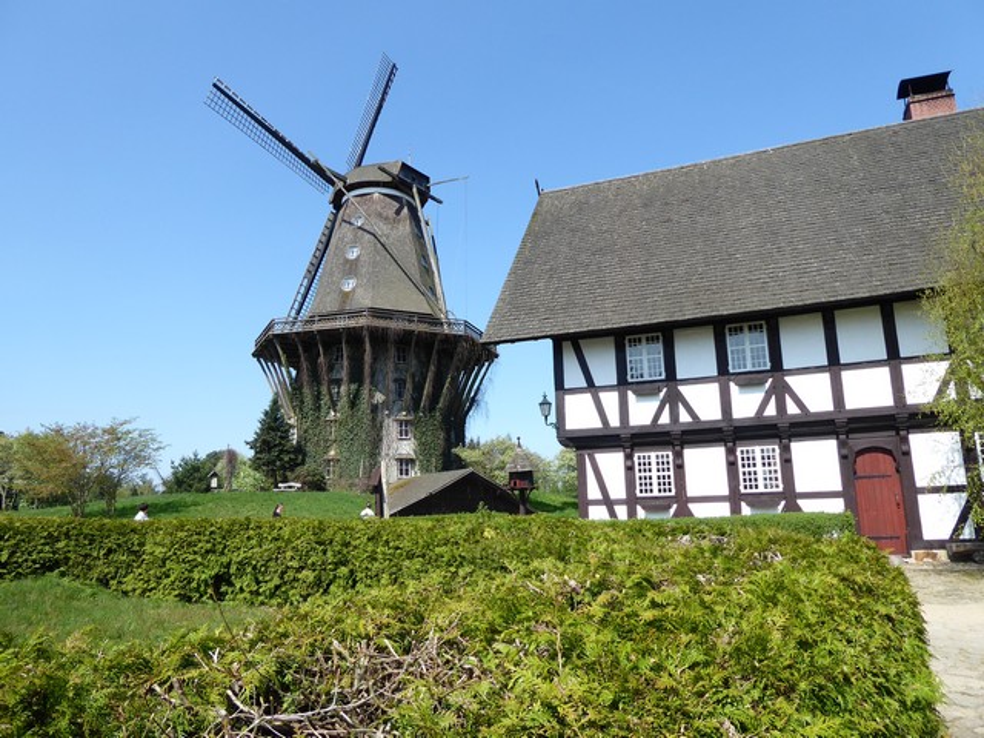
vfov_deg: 54.9
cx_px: 492
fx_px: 711
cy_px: 369
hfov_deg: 69.4
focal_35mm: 25
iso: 80
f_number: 3.3
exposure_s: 1/640
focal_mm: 4.3
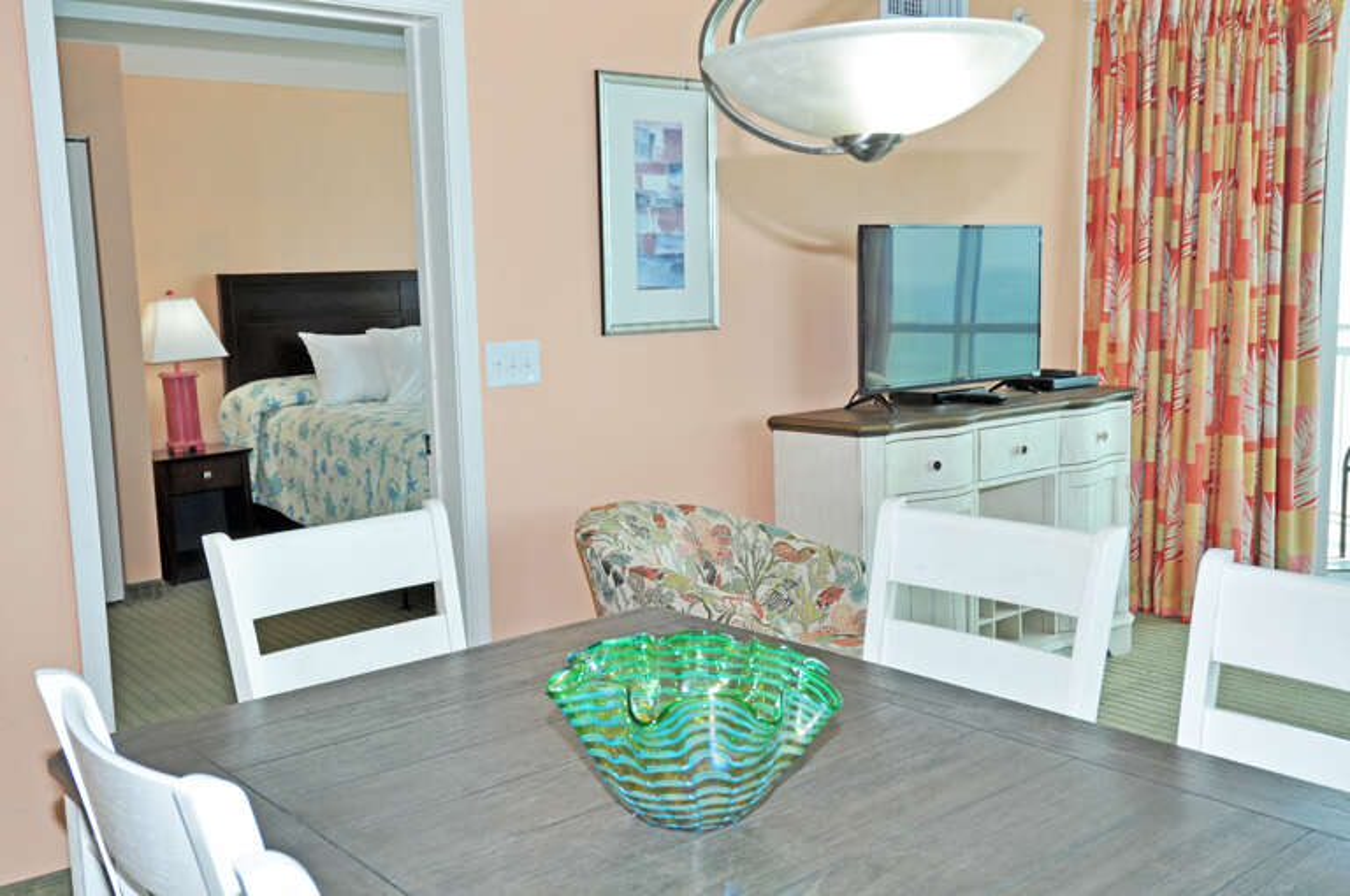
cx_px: 675
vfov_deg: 39.9
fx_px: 1236
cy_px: 448
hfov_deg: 57.3
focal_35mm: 33
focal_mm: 22
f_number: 6.3
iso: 200
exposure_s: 1/160
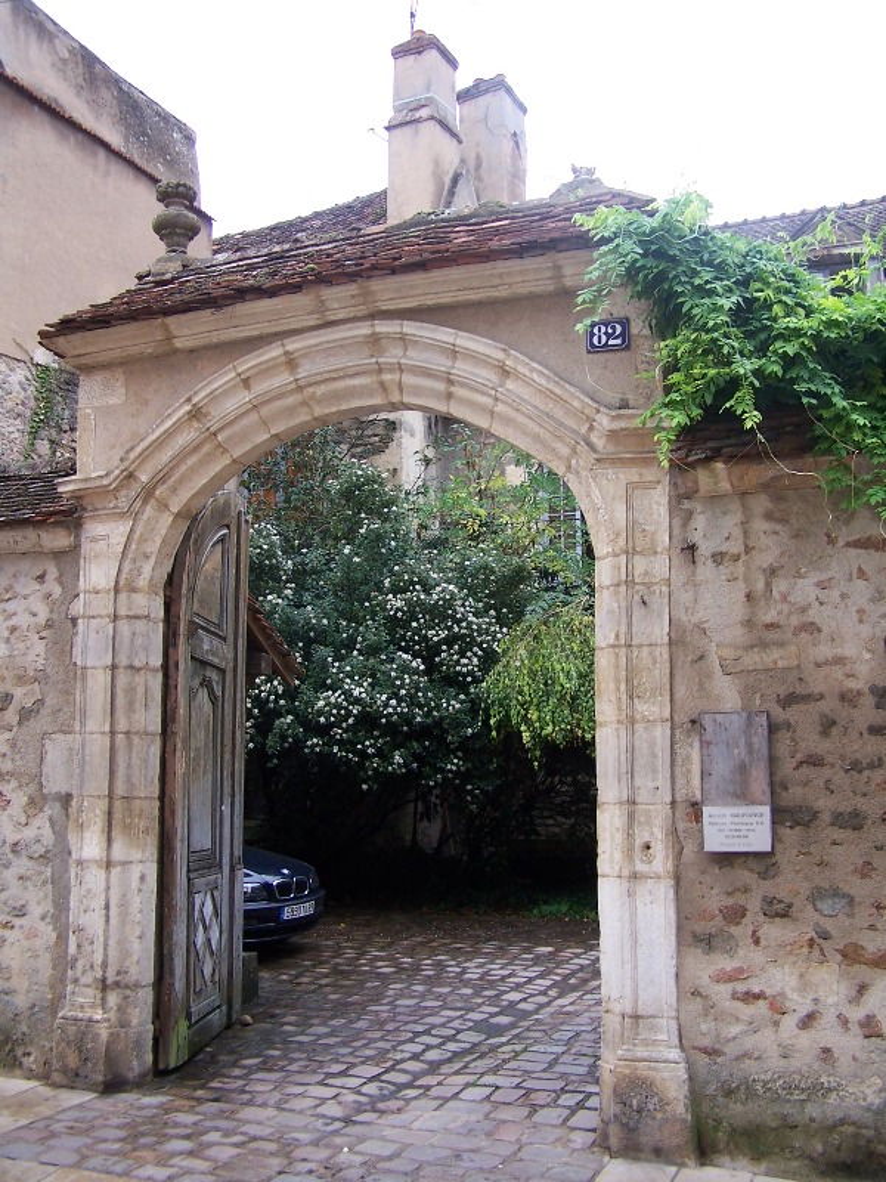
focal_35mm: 38
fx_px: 1297
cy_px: 591
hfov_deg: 37.7
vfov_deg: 49.0
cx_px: 443
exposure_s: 1/45
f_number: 2.8
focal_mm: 6.3
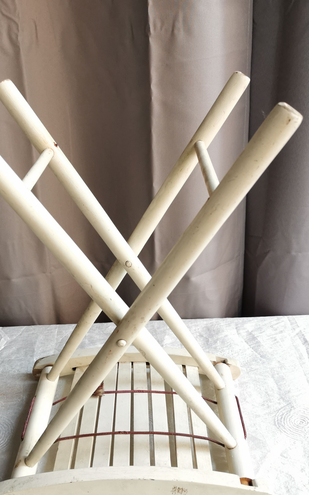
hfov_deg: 36.2
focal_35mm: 35
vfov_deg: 55.3
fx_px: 472
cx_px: 132
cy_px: 268
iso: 125
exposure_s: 1/50
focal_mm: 5.58
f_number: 1.8
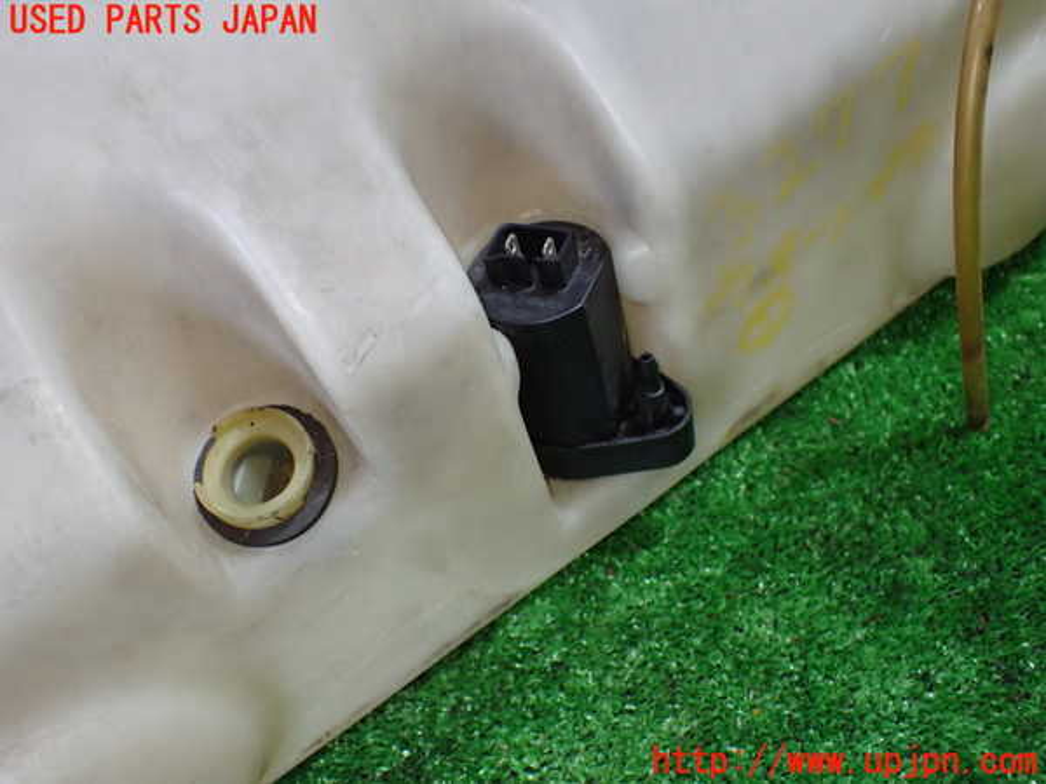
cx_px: 523
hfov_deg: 60.0
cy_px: 392
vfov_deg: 46.8
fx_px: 907
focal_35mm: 30
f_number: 2.3
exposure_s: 1/125
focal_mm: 5.4
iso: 640
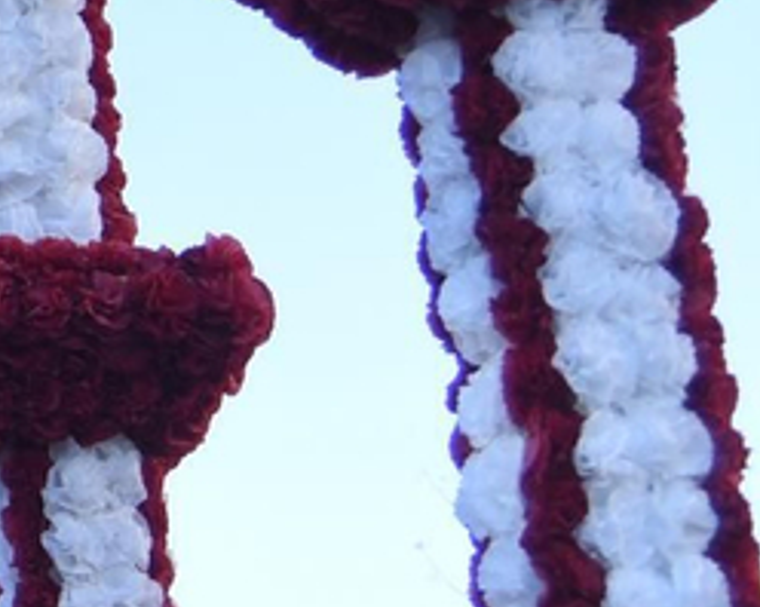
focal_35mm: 176
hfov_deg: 9.7
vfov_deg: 8.7
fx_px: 3956
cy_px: -37
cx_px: -1066
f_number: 6.3
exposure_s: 1/320
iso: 220
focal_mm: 29
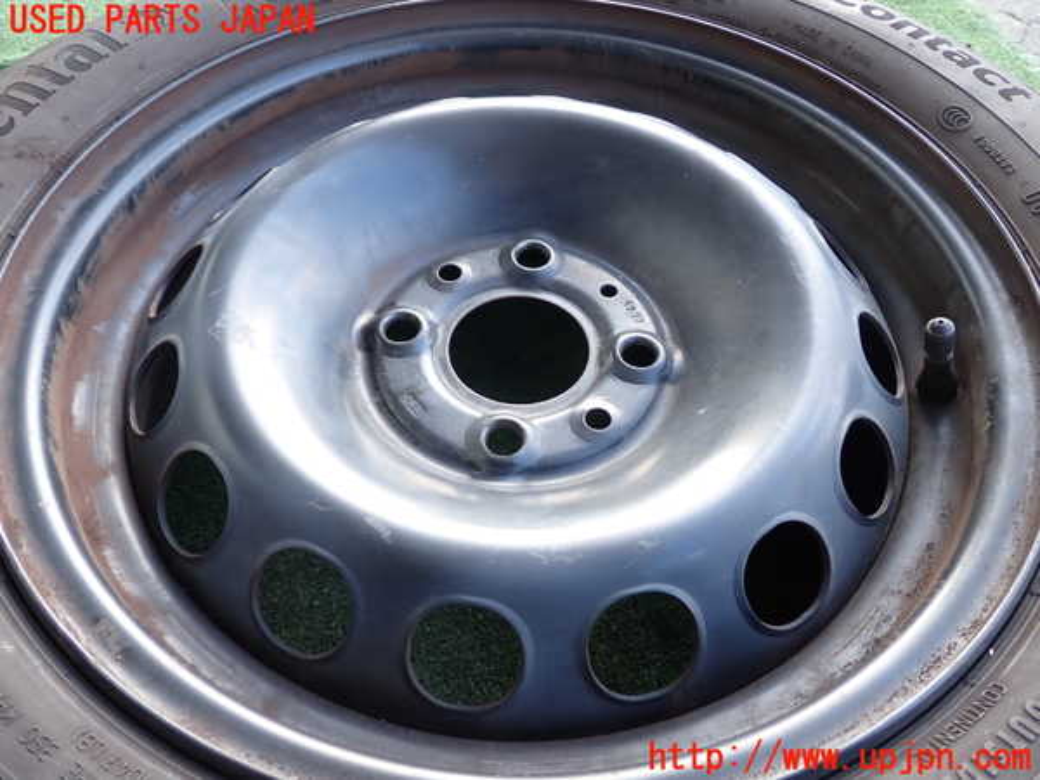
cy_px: 390
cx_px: 520
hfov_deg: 60.0
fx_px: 901
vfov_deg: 46.8
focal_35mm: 30
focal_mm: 5.4
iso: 200
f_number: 2.3
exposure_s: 1/125
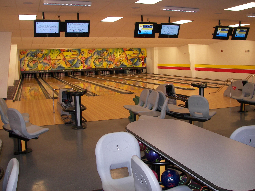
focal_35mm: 36
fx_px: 265
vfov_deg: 39.7
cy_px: 96
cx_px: 128
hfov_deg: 51.4
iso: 100
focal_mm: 6
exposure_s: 1/30
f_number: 2.8
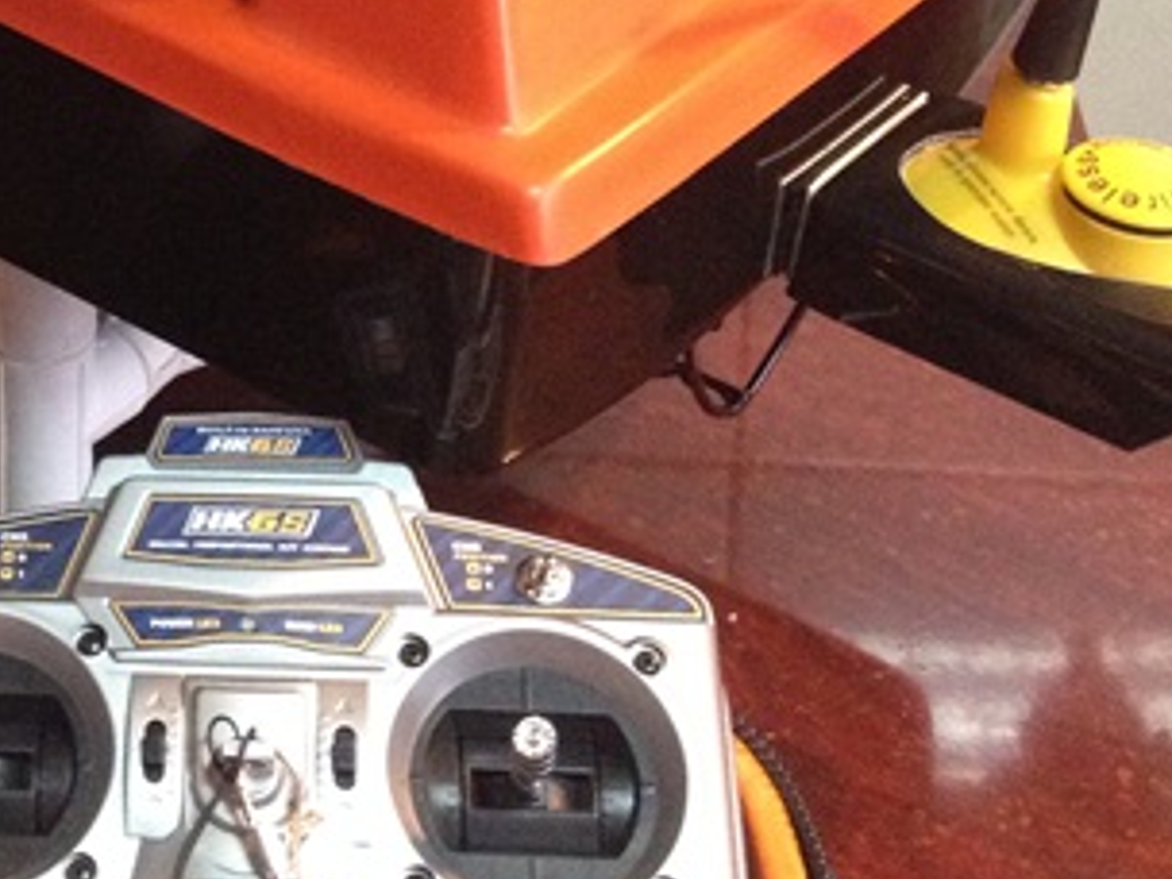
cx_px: 58
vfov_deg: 15.7
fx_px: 3115
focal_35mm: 92
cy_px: -8
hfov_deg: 20.7
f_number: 2.4
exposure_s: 1/20
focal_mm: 4.28
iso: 400
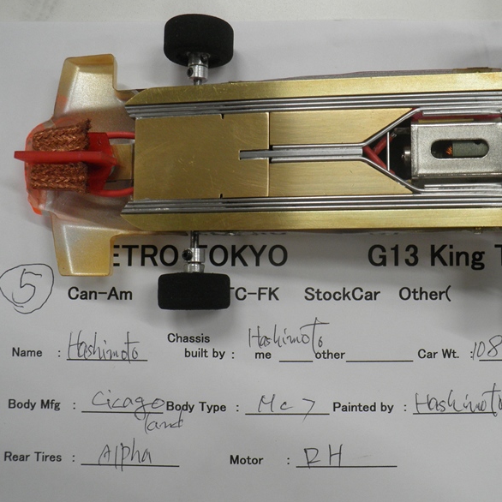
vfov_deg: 40.9
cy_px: 248
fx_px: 673
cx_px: 328
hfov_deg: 40.5
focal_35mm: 41
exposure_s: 1/30
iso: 160
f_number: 3.5
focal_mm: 6.1
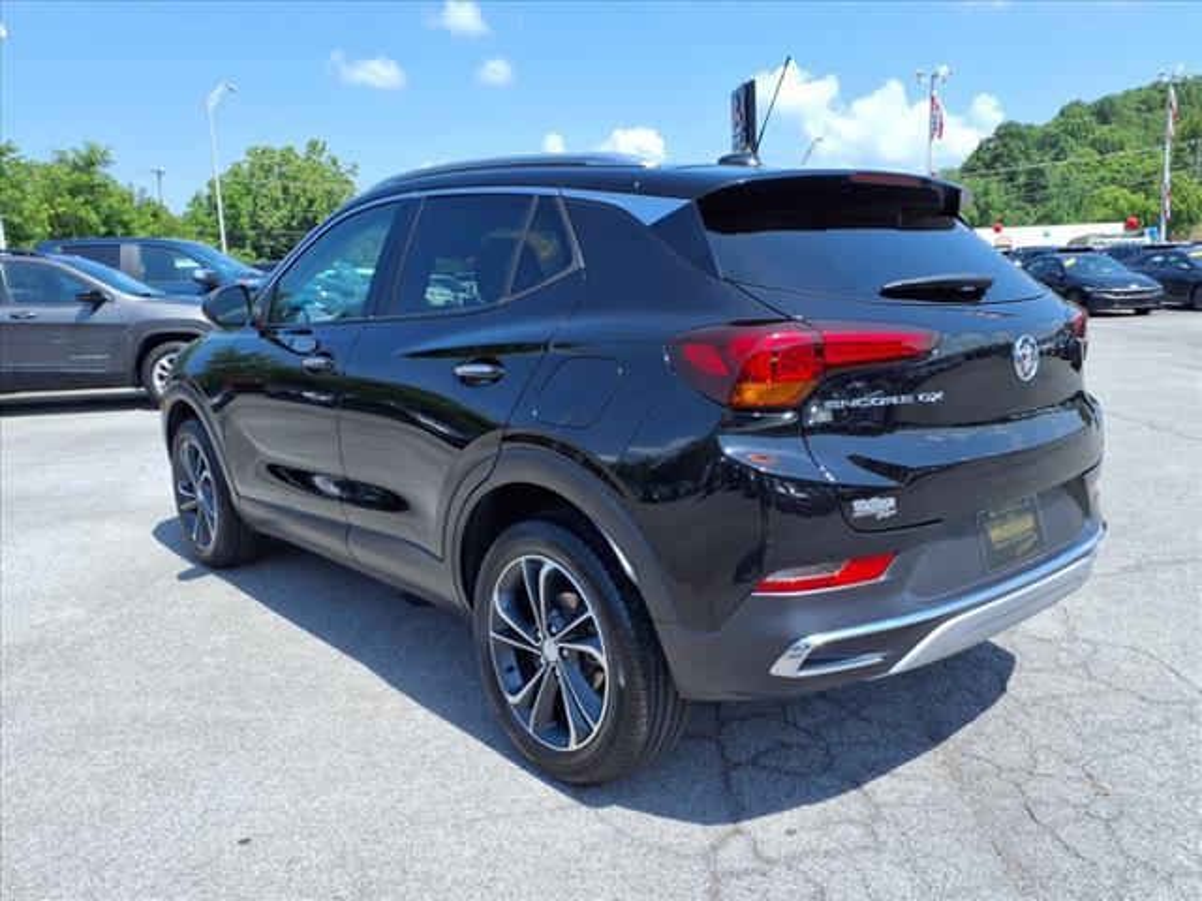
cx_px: 601
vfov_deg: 51.4
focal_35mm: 27
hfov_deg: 65.3
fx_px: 938
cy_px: 450
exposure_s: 1/1111
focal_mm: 3.58
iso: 40
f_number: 1.9
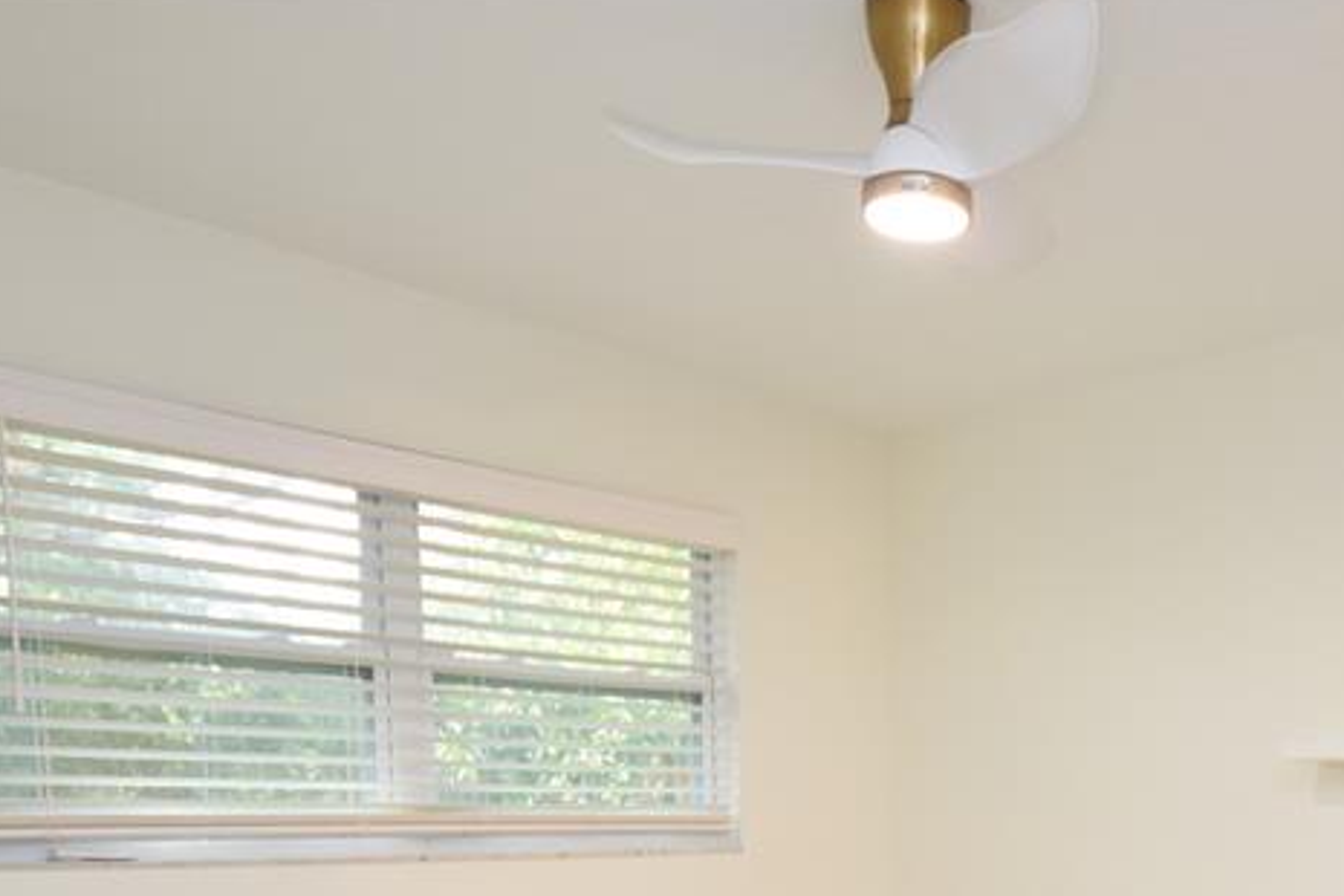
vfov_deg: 34.8
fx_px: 1232
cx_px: 1087
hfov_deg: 53.2
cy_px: 968
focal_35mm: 33
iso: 400
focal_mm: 10
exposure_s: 1/60
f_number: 4
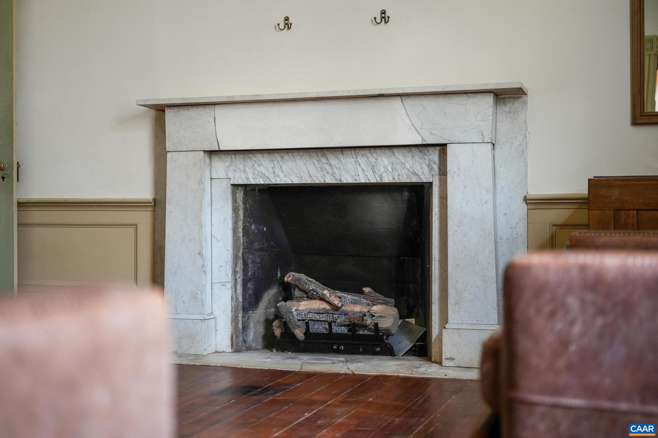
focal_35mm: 50
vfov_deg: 26.9
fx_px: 913
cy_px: 219
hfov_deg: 39.6
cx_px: 329
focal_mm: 50
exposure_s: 1/60
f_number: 1.8
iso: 800
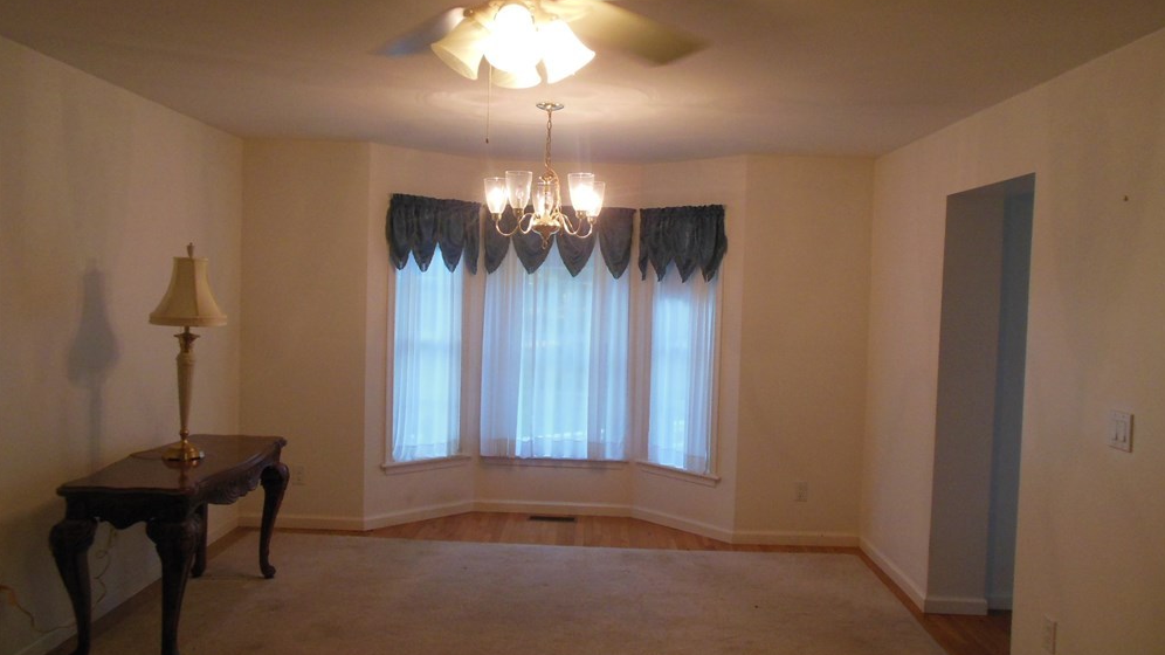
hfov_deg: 67.9
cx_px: 592
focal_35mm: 28
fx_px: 865
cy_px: 331
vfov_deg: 41.5
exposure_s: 1/60
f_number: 3.2
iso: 400
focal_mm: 4.5
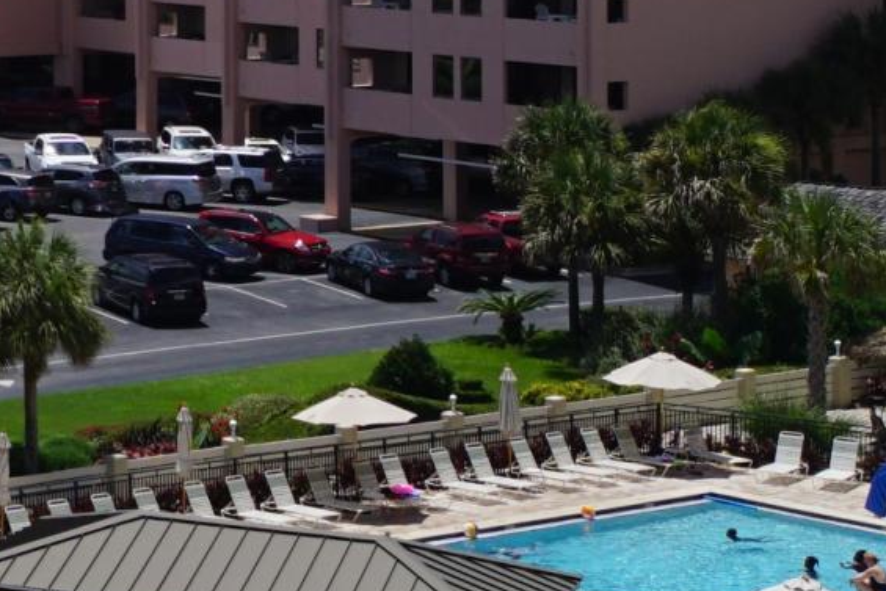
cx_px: -873
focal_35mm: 207
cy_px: -384
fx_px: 5095
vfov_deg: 6.5
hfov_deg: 9.3
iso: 100
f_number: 11
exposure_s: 1/400
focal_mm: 26
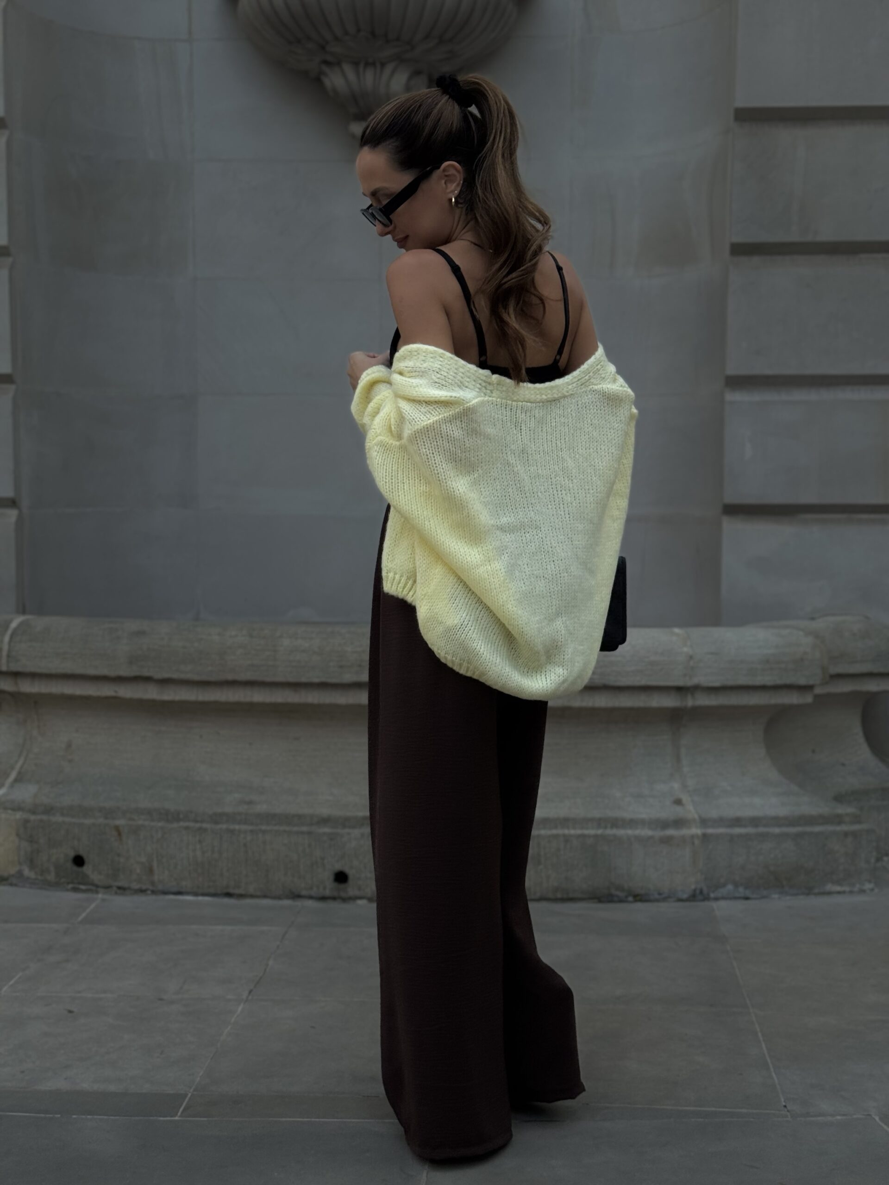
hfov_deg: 30.3
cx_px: 444
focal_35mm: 48
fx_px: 1644
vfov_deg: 39.7
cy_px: 592
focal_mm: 6.76
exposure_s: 1/383
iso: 64
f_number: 1.78
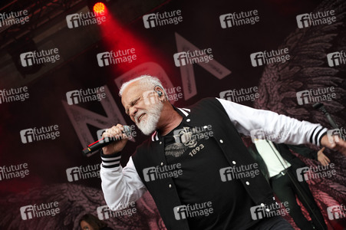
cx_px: 173
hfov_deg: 31.0
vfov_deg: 20.9
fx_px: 624
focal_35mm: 65
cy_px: 115
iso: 1000
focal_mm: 65
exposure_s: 1/160
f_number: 5.6
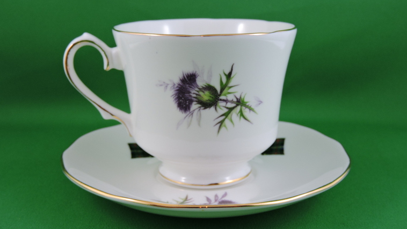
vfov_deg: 23.9
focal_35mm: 50
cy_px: 118
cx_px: 204
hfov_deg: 41.3
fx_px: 539
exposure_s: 1/60
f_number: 4
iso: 100
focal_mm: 8.1
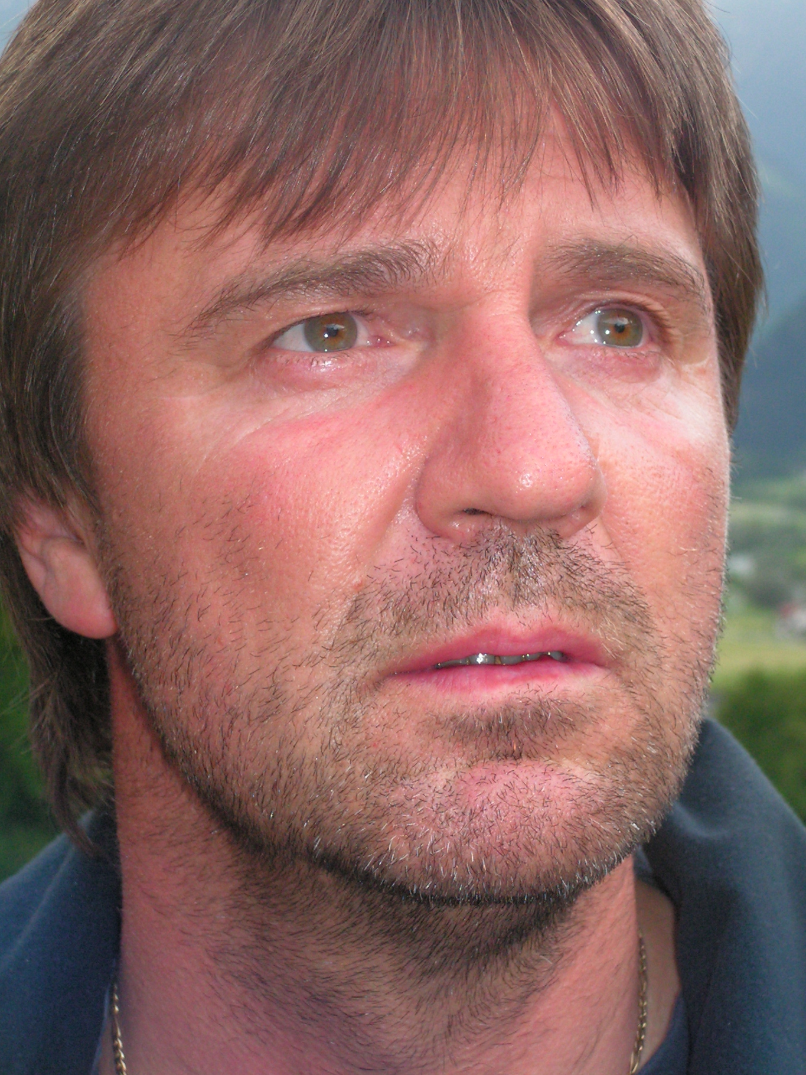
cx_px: 432
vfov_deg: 21.8
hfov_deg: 16.4
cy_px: 479
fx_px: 2794
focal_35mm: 90
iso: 200
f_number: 3.3
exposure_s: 1/80
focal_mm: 13.4
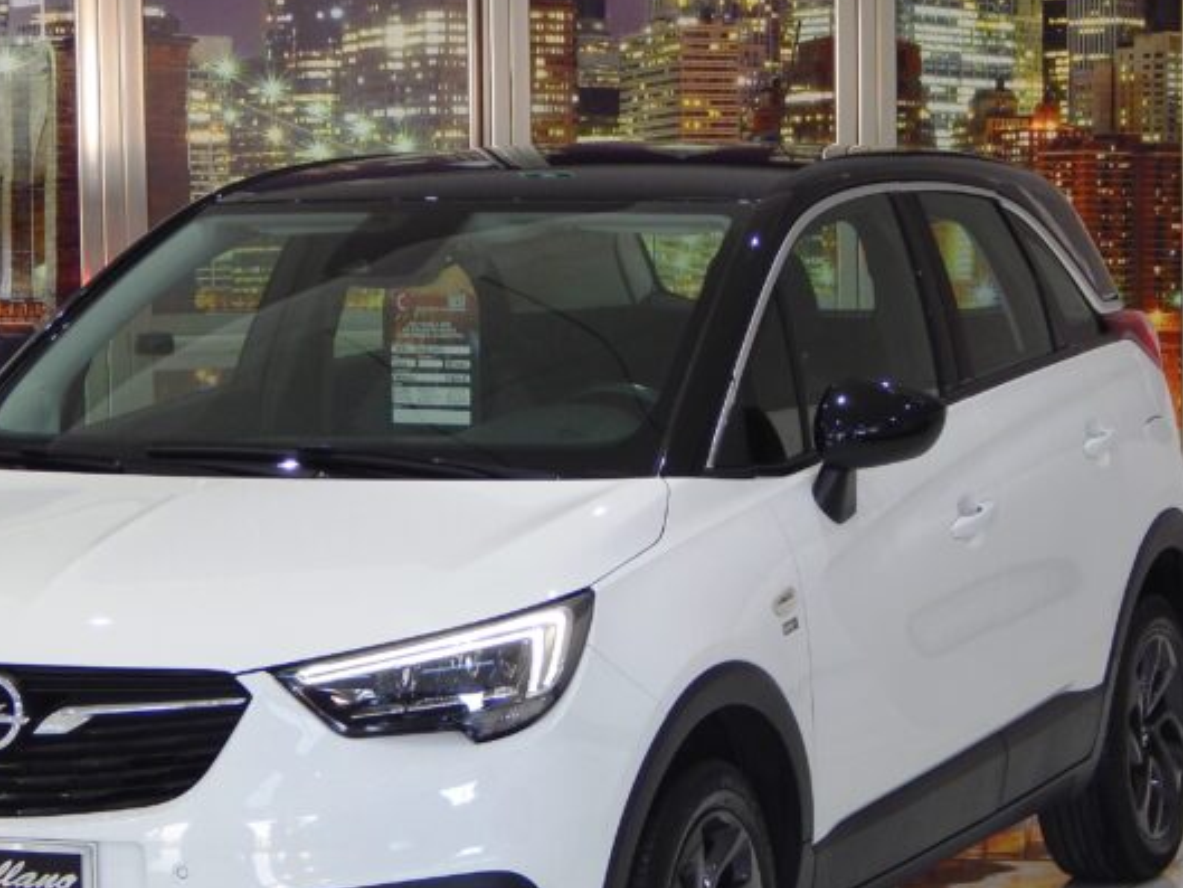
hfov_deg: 14.6
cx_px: 438
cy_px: 608
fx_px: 4615
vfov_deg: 11.0
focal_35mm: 135
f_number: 4.4
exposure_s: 1/30
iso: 160
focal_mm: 16.6
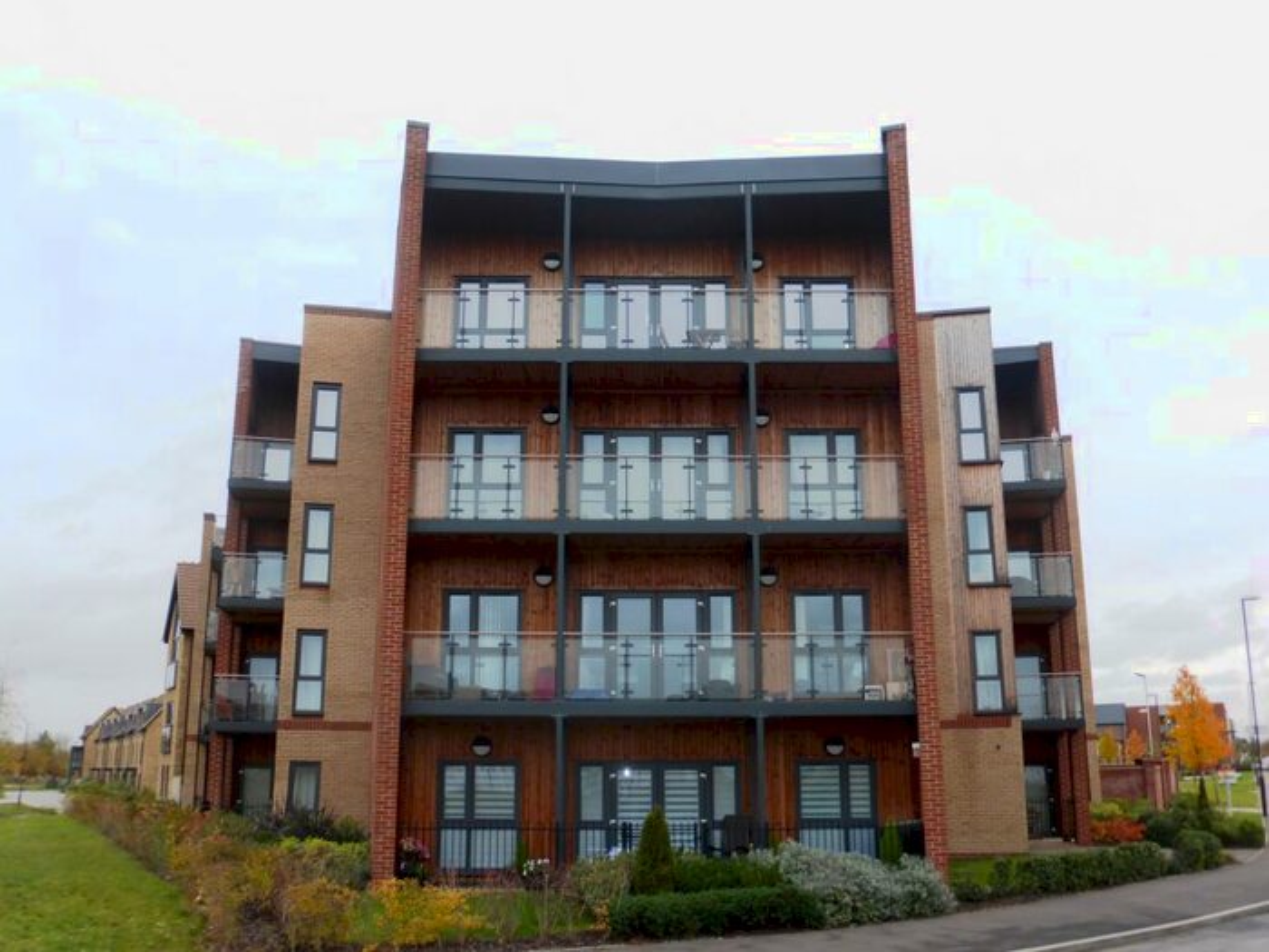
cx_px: 634
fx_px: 1246
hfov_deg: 54.0
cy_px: 476
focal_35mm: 34
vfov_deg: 41.8
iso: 100
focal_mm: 6.1
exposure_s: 1/200
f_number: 3.7
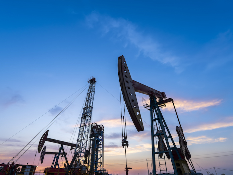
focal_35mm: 18
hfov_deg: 87.6
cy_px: 98
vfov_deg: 71.4
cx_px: 110
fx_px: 121
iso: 160
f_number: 5
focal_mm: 14
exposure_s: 1/80
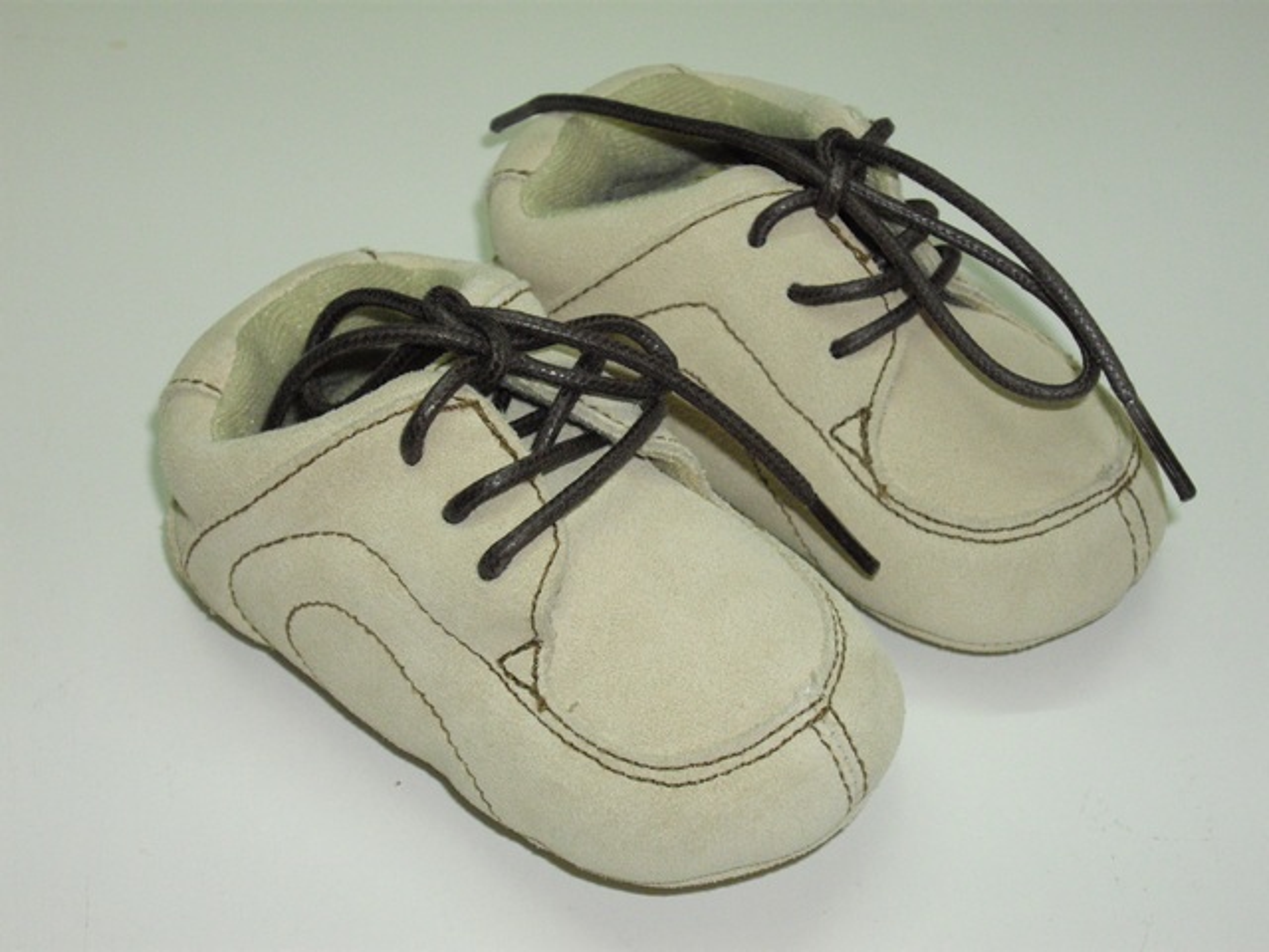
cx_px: 634
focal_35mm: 65
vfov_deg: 22.6
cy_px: 476
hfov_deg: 29.8
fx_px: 2383
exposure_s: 1/80
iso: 400
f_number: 3.8
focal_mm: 13.7
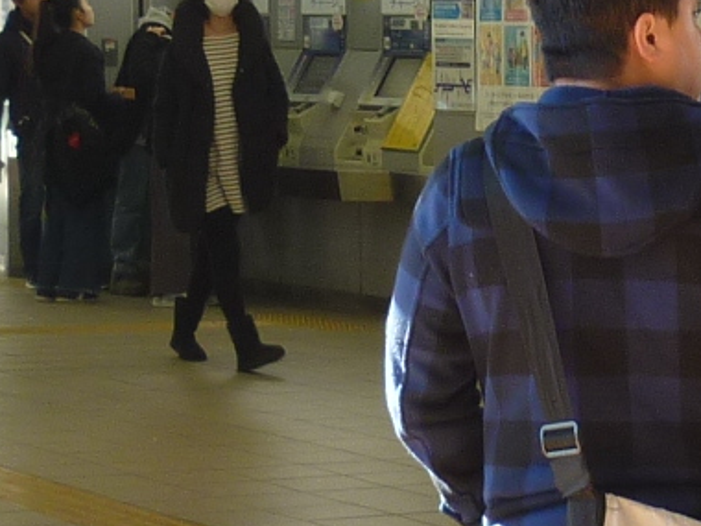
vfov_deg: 8.2
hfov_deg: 11.0
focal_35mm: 178
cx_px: 640
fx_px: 3605
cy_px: -144
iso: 80
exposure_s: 1/80
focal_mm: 5.5
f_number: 2.8
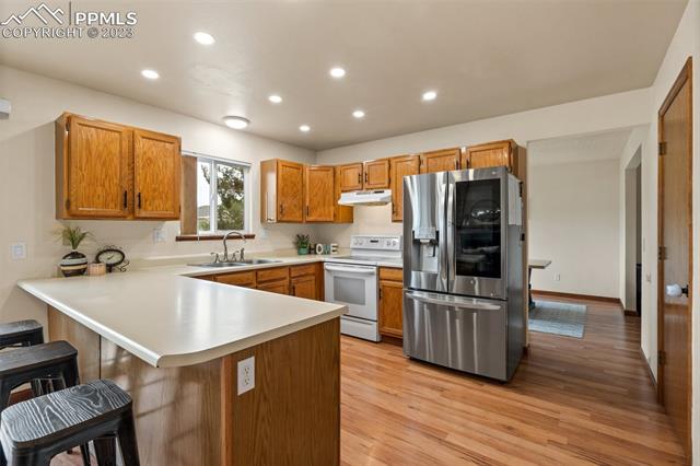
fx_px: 311
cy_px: 233
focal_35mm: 16
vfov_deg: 73.7
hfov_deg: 96.8
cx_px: 350
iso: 100
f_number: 5.6
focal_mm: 16
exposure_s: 1/6
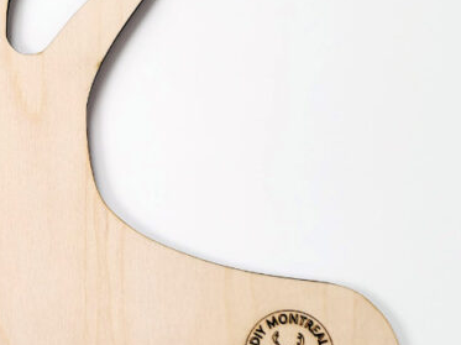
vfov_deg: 21.9
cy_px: 171
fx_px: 891
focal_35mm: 67
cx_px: 67
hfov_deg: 28.1
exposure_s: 1/395
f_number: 1.8
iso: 40
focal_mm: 5.4
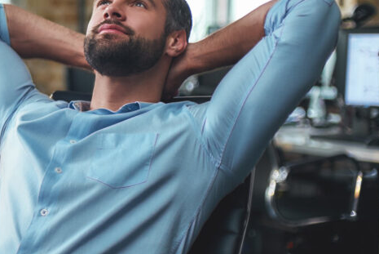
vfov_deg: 12.5
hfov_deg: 18.1
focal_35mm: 110
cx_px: -8
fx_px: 1159
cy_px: 70
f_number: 2.2
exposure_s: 1/100
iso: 400
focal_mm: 50
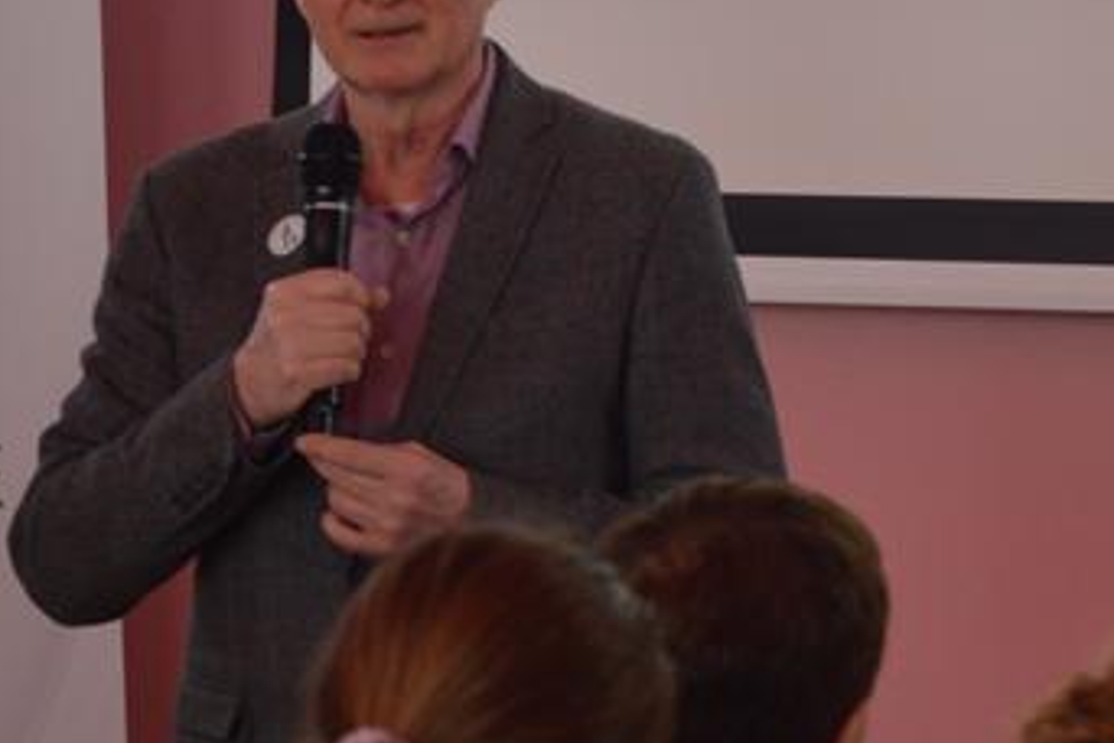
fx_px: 11392
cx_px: 1088
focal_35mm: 368
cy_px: 182
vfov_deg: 3.7
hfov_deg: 5.6
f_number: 5.6
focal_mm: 105
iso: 900
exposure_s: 1/60
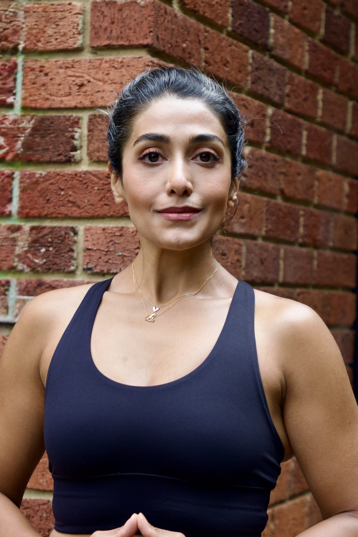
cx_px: 179
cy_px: 268
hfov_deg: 26.3
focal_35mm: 51
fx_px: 765
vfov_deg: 38.7
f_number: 2.8
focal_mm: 34.2
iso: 250
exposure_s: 1/320
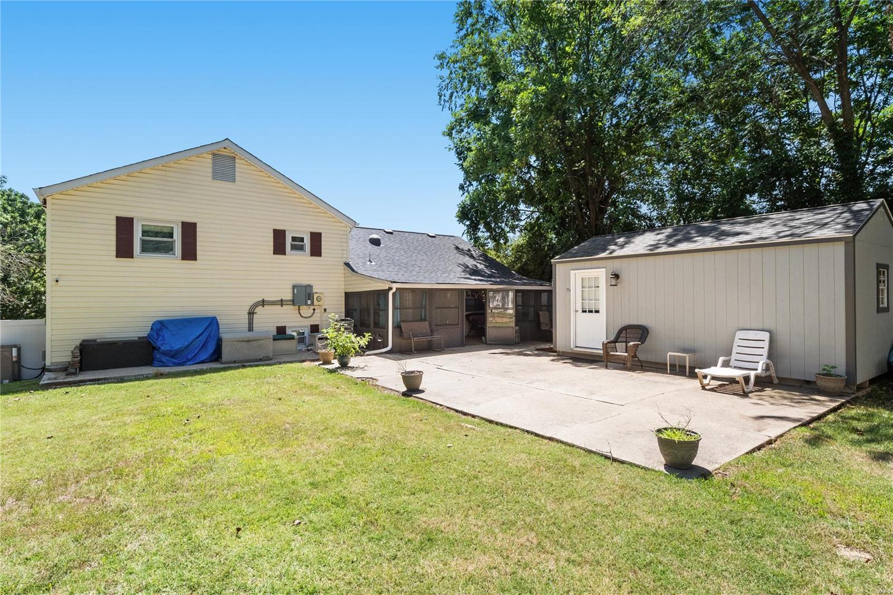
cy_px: 298
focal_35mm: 18
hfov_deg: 90.0
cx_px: 446
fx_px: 446
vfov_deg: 67.4
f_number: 8
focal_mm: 9
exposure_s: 1/800
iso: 400
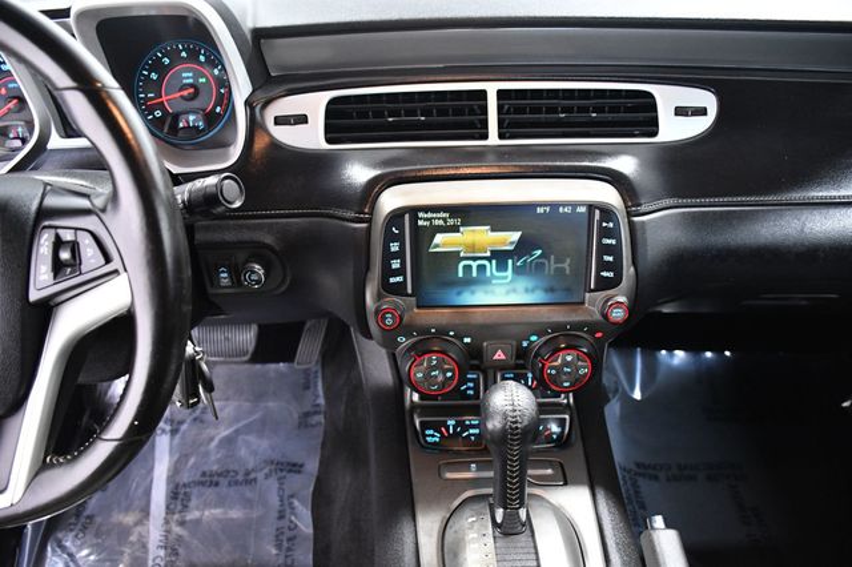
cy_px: 284
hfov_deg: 67.4
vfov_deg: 47.9
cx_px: 426
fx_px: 639
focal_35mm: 27
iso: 2500
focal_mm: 18
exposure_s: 1/50
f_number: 3.5
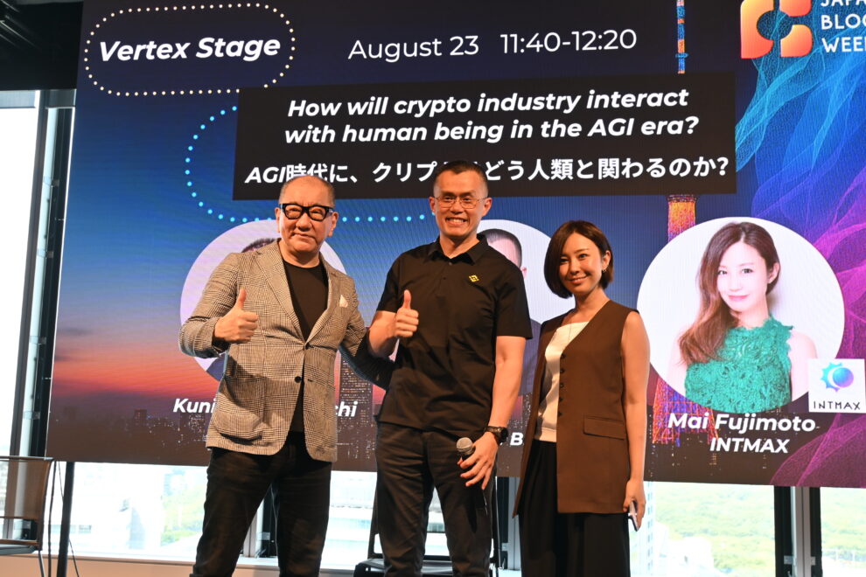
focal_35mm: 40
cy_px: 288
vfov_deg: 33.6
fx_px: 956
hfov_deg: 48.7
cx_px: 433
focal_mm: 26.5
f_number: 4.5
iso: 180
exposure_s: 1/40
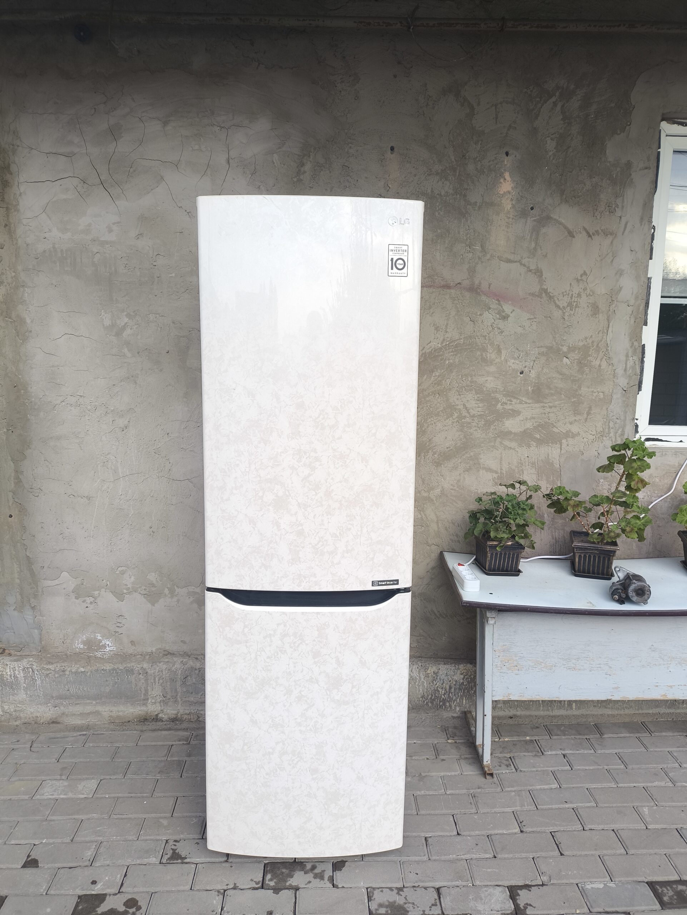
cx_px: 344
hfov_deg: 54.9
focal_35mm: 25
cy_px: 458
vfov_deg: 69.4
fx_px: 661
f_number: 1.7
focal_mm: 4.71
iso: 50
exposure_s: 1/207
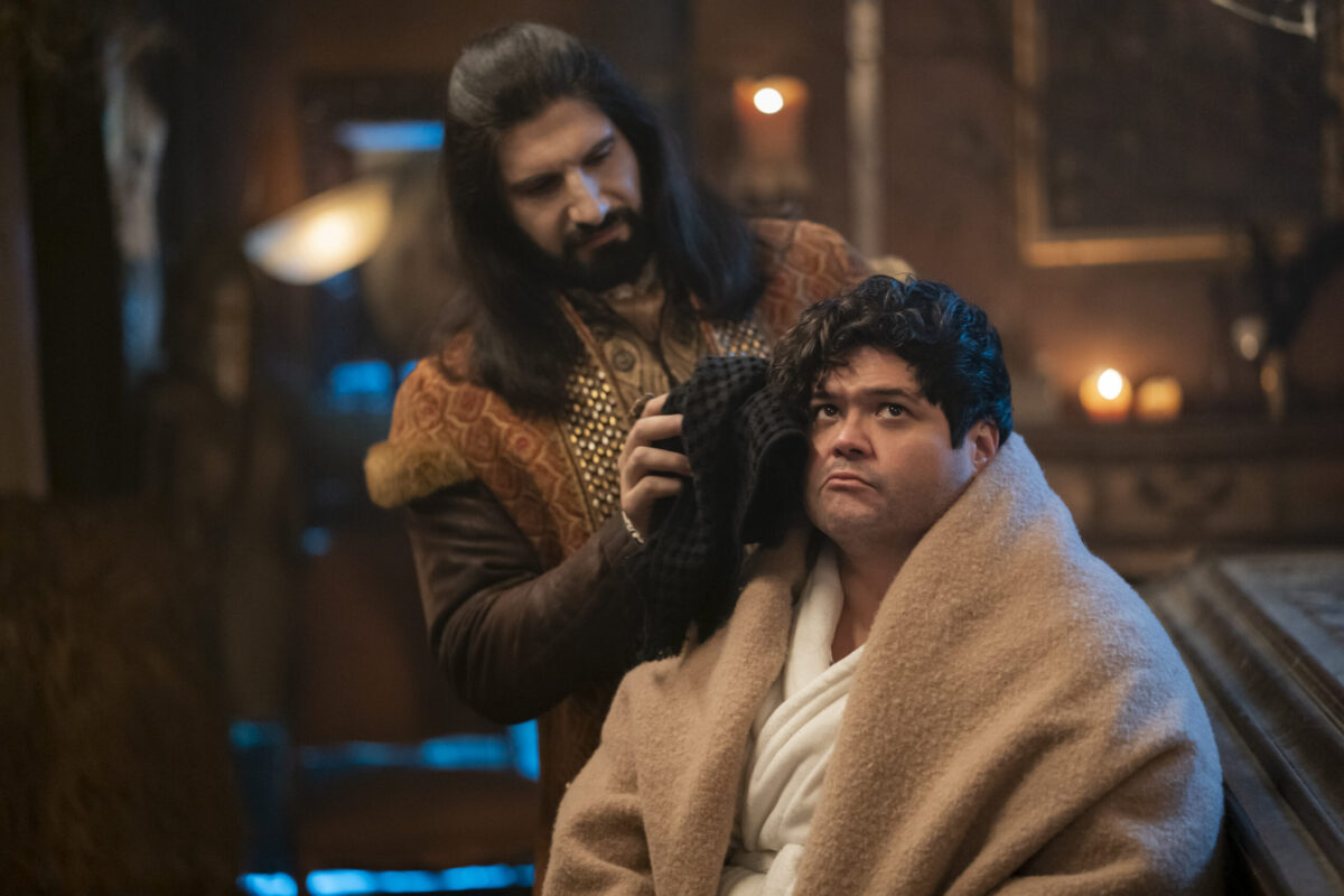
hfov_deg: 23.9
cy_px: 448
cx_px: 672
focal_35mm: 85
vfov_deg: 16.1
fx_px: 3173
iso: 2500
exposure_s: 1/125
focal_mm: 85
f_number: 1.8
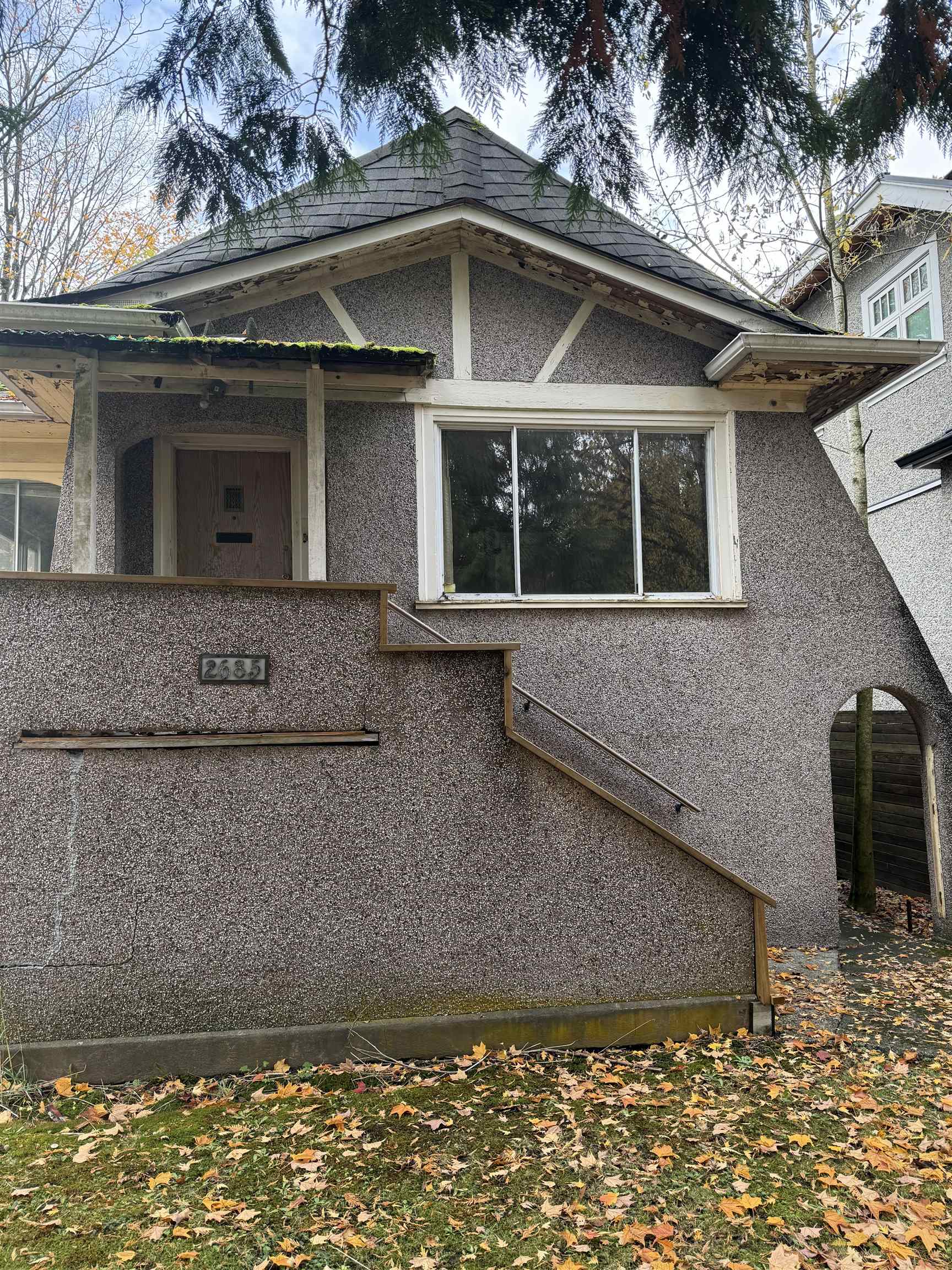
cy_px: 635
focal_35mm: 24
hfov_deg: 56.8
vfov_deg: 71.6
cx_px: 476
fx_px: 880
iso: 100
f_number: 1.78
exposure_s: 1/304
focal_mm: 6.76
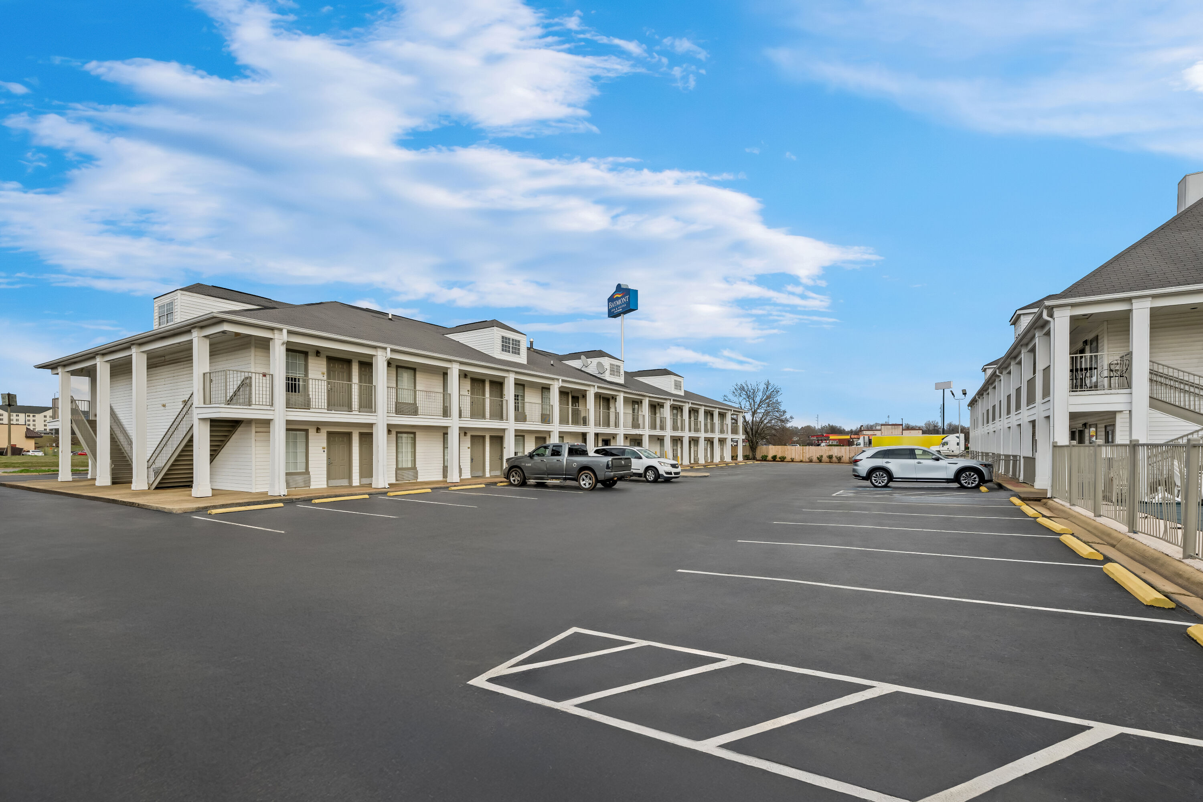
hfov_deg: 104.3
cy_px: 401
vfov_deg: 81.2
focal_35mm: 14
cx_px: 602
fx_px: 468
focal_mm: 14
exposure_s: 1/80
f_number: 8
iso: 125
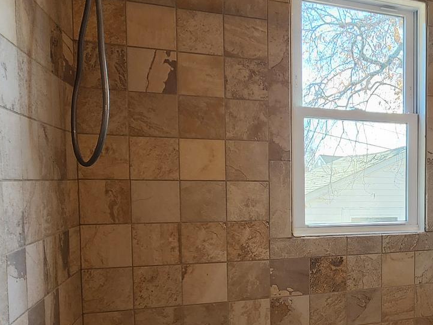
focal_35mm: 37
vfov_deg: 38.4
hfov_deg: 41.7
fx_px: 463
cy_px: 206
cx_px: 456
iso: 64
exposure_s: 1/60
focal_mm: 2.2
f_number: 2.2
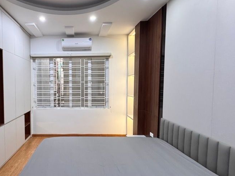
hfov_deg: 73.1
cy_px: 93
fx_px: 149
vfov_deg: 61.0
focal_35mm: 22
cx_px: 71
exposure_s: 1/100
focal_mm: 2.22
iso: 320
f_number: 2.2
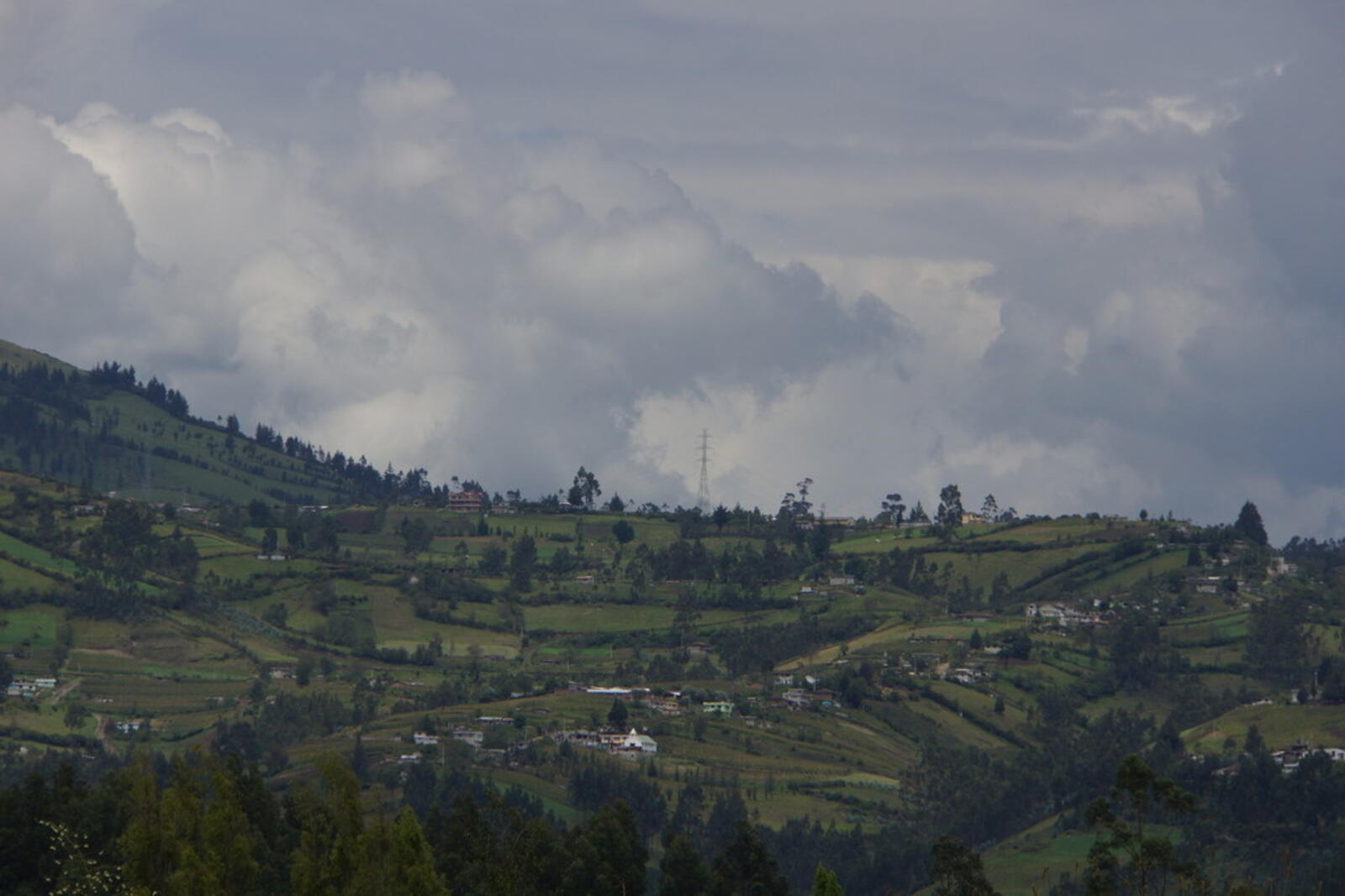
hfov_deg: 7.2
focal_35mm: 286
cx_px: 672
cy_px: 448
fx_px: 10685
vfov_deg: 4.8
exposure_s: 1/640
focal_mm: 190.8
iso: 200
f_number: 9
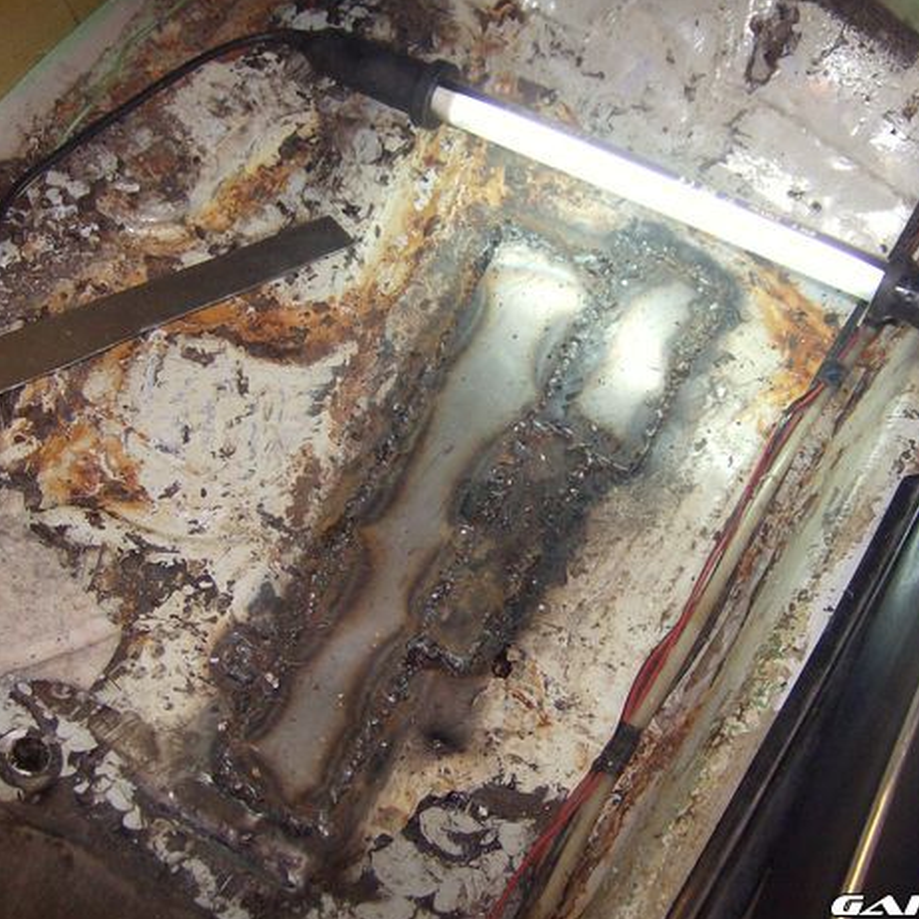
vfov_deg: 38.3
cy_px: 451
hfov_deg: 38.2
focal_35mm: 44
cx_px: 535
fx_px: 1322
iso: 200
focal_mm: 6
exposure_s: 1/60
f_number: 2.8
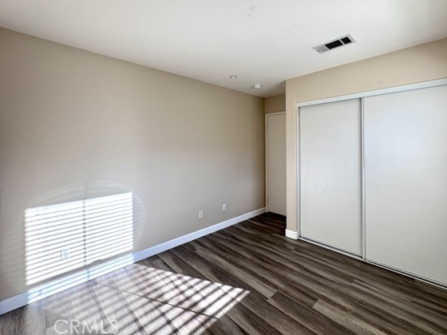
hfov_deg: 94.4
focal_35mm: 16
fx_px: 207
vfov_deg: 77.8
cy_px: 147
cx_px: 234
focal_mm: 2.22
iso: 40
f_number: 2.2
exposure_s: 1/99
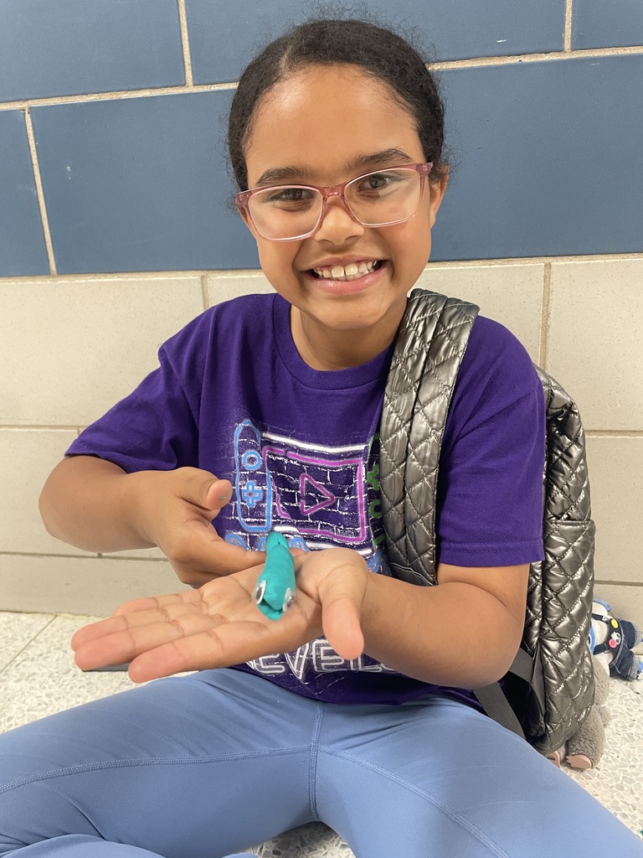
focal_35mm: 26
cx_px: 322
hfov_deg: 53.1
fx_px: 644
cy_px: 429
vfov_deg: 67.3
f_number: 1.6
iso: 250
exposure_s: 1/60
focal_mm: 4.2
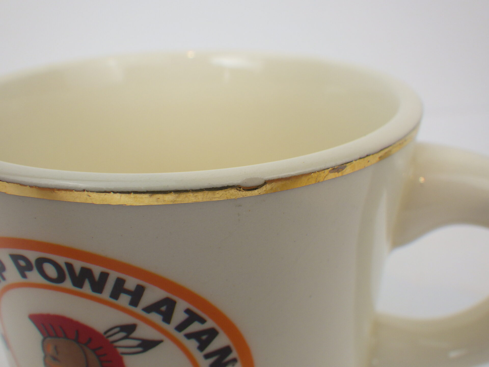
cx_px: 244
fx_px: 480
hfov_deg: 54.0
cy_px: 184
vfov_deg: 41.8
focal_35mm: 34
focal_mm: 6.1
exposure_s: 1/100
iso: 125
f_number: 3.8
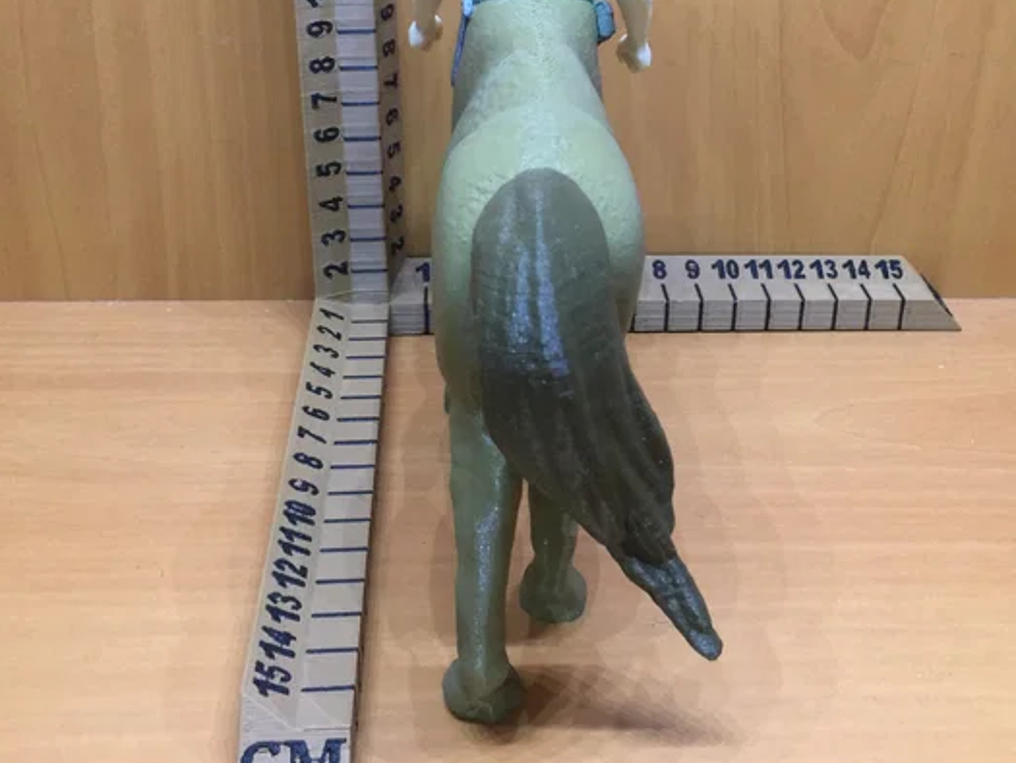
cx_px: 560
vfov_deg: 31.1
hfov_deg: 41.2
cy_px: 214
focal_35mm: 46
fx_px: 1350
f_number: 2.2
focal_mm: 4.15
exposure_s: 1/15
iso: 100
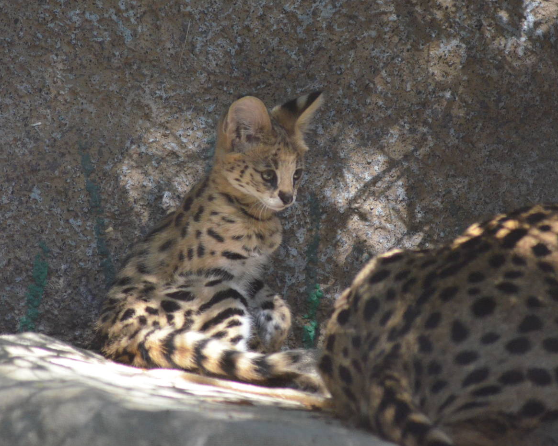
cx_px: 253
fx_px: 6220
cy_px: 200
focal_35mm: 377
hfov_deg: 5.1
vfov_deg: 4.1
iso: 3200
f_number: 4.8
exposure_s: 1/320
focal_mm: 195
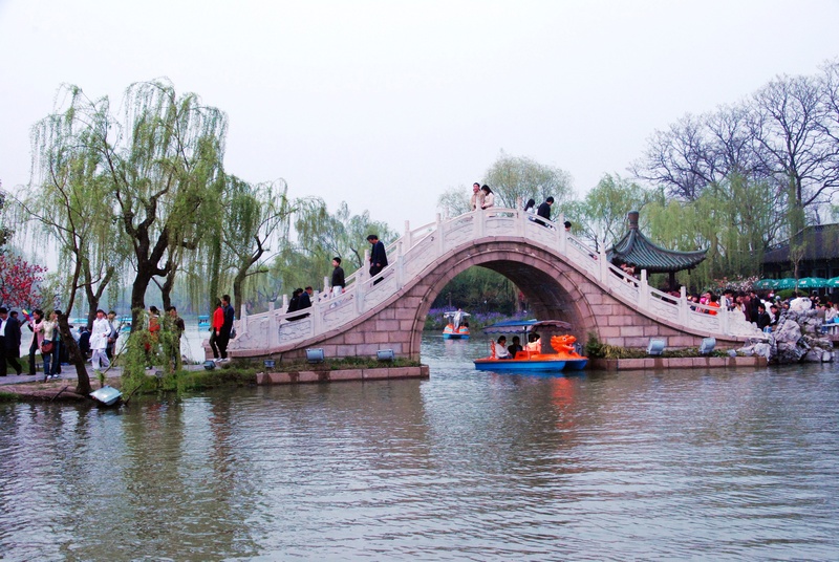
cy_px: 281
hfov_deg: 41.1
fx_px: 1120
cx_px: 420
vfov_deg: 28.2
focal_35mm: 48
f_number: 14
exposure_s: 1/800
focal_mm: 32
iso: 1250
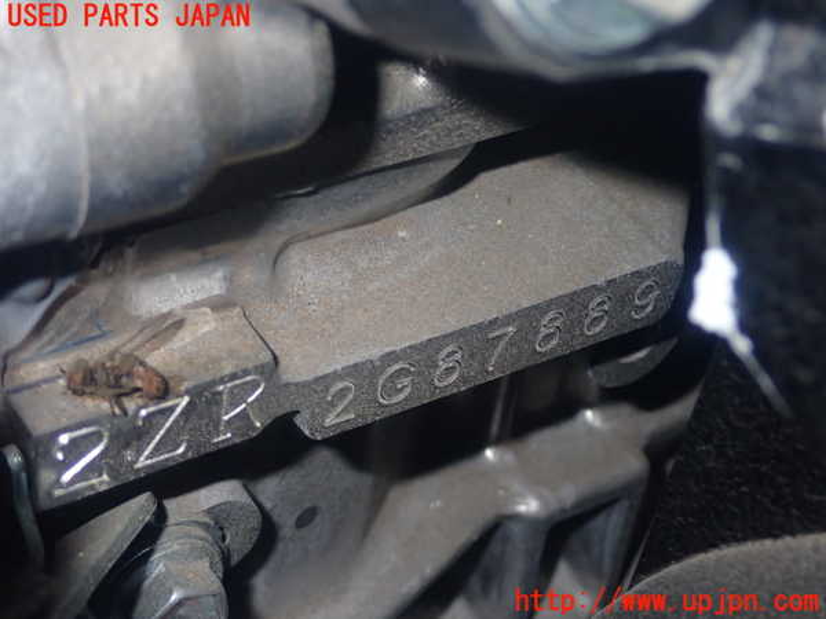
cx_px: 413
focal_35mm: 71
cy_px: 310
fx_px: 1694
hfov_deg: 27.4
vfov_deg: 20.7
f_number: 11
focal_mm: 12.73
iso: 400
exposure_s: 1/60
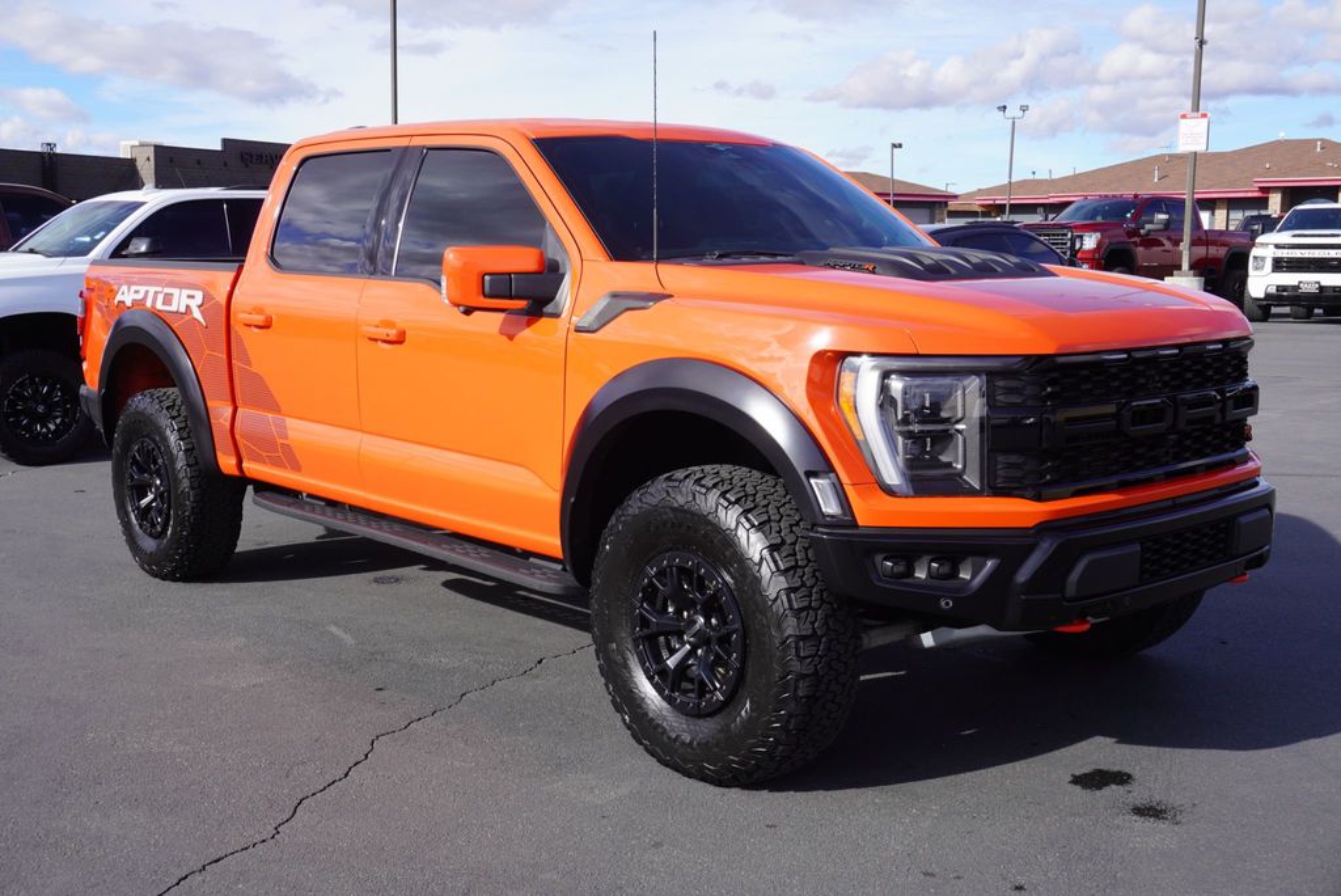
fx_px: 1509
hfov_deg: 47.9
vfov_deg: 33.1
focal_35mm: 40
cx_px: 670
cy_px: 448
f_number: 10
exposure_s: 1/125
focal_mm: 27
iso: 100
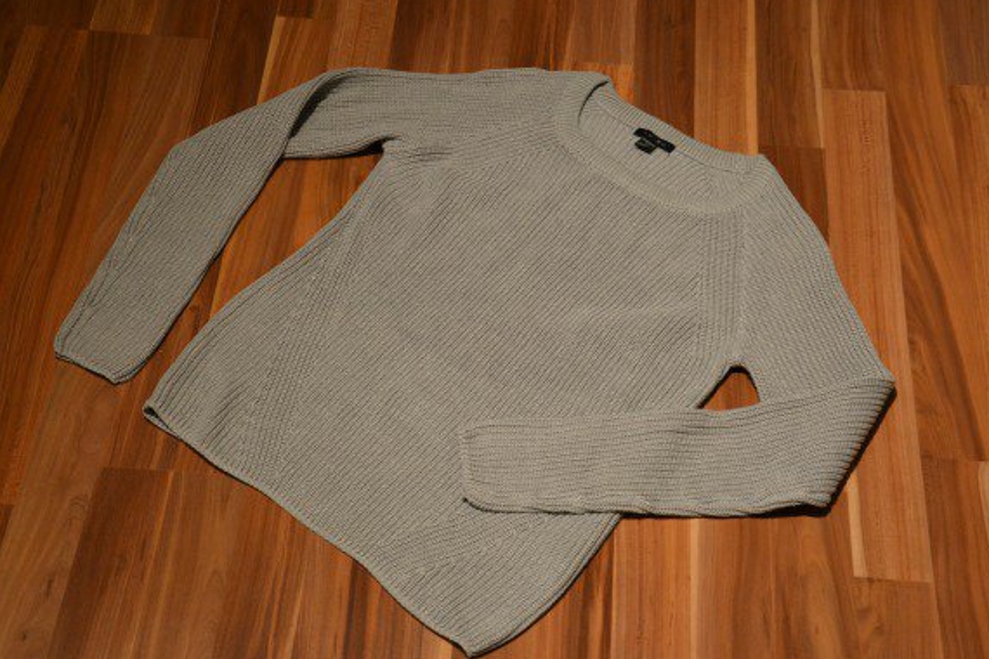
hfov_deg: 33.4
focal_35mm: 60
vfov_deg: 22.6
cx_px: 477
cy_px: 340
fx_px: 1648
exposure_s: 1/15
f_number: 4.5
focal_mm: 38
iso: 450
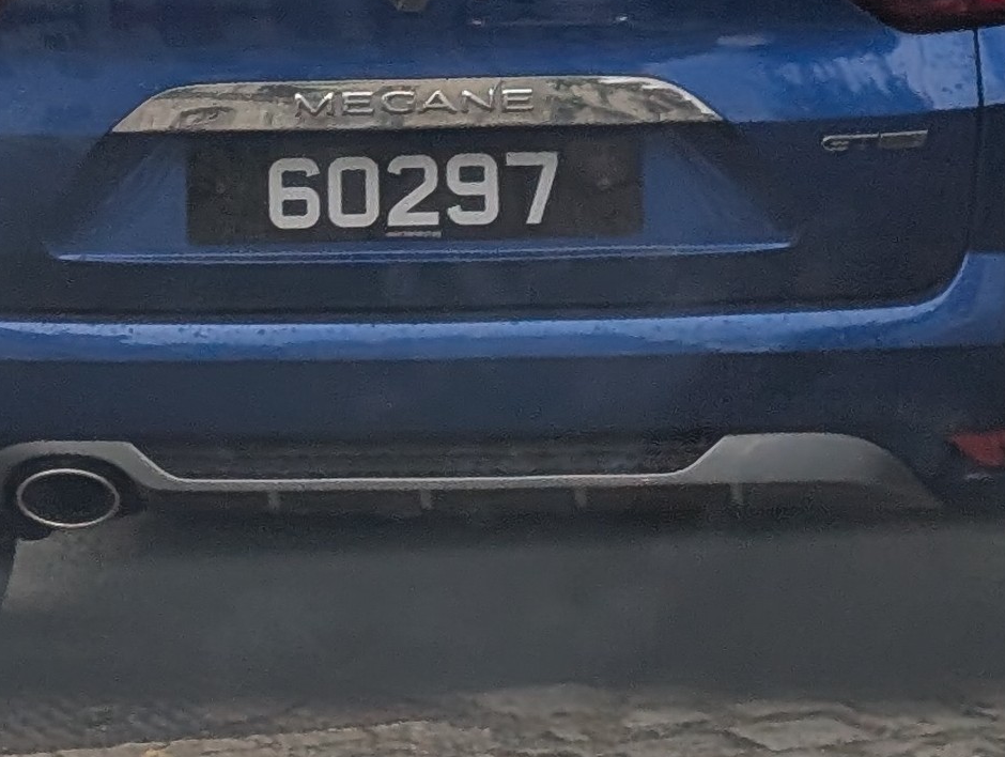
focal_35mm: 98
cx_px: 519
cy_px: 26
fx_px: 2850
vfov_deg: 14.9
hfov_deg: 20.0
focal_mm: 6.9
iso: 21
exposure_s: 1/576
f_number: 1.68
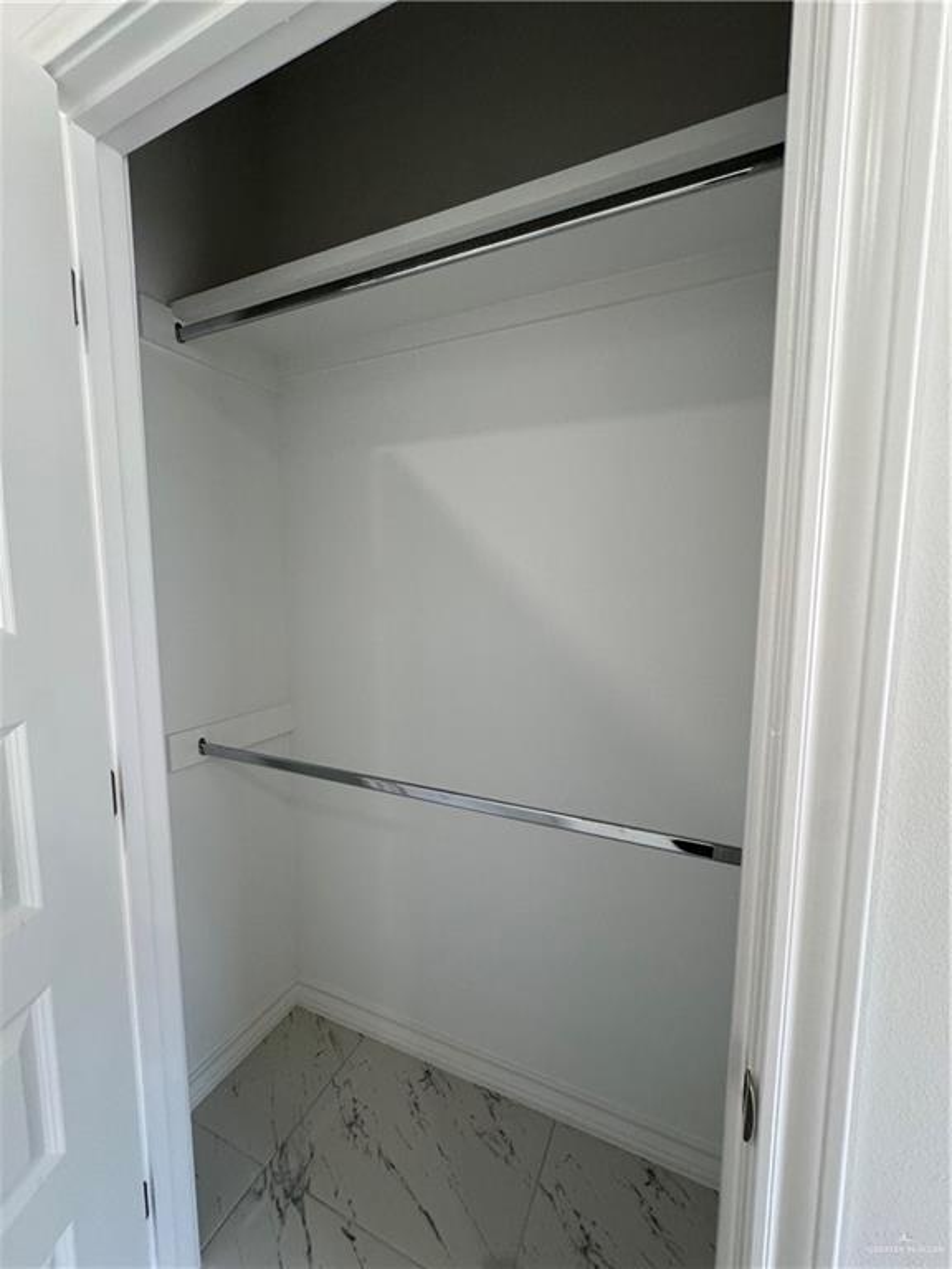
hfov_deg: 85.7
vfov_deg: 102.1
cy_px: 634
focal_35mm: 14
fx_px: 513
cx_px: 476
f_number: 2.2
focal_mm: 2.22
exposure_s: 1/120
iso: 200
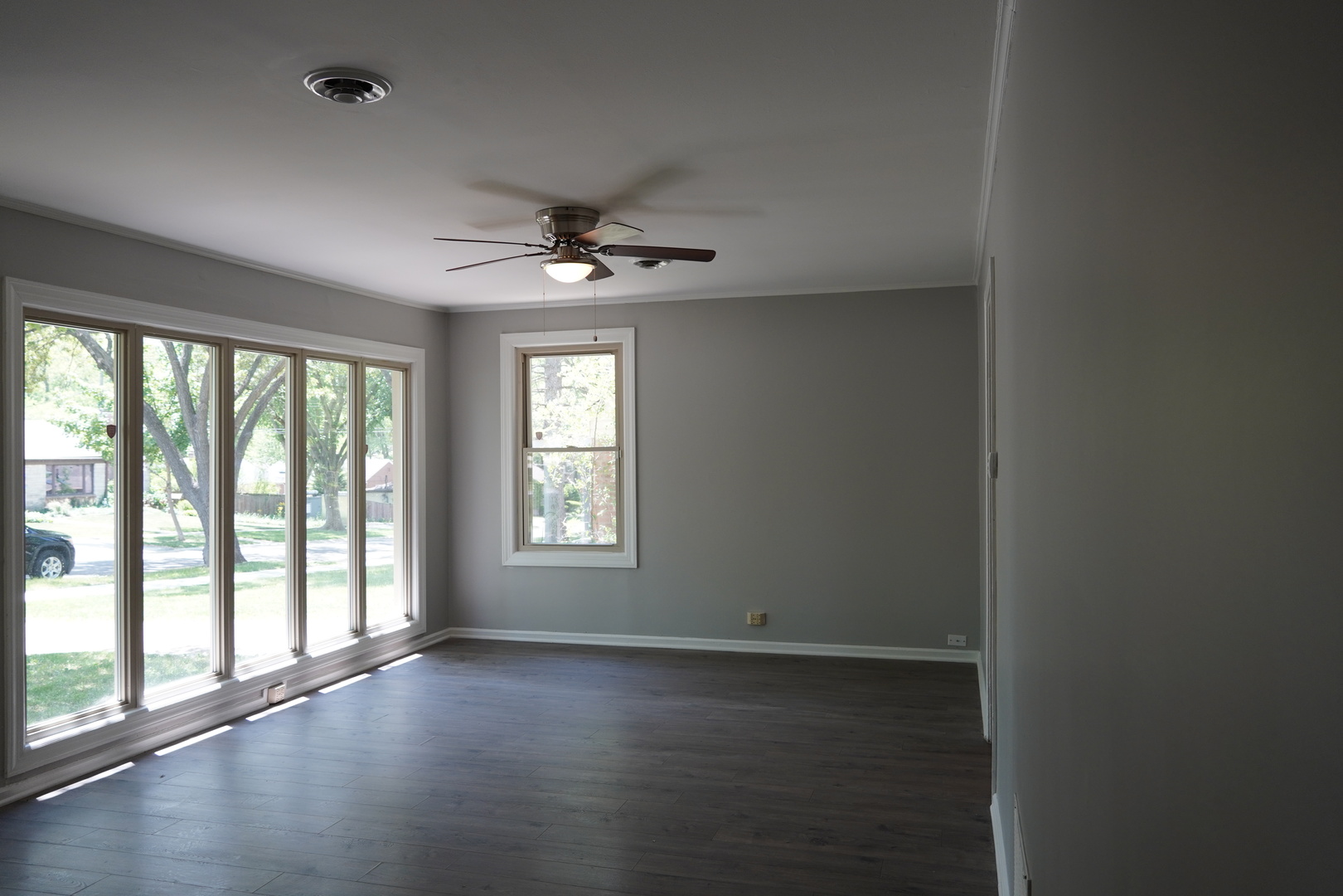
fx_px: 1007
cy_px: 448
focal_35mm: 27
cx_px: 672
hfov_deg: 67.4
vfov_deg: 47.9
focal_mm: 18
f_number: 4
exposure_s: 1/160
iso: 320
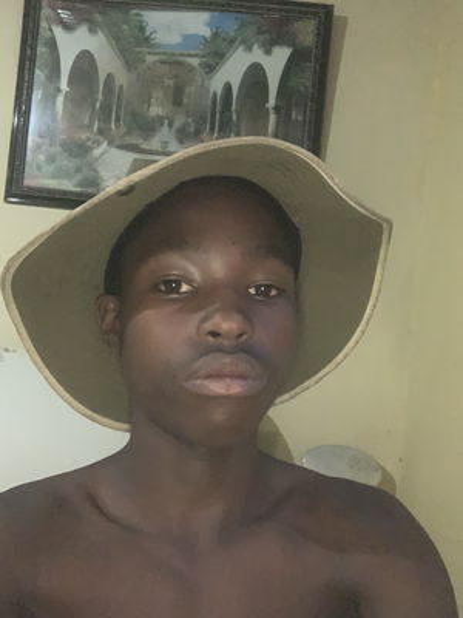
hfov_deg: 44.2
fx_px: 571
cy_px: 309
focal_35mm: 32
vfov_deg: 56.8
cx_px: 232
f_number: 2.2
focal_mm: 2.87
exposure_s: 1/17
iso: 800
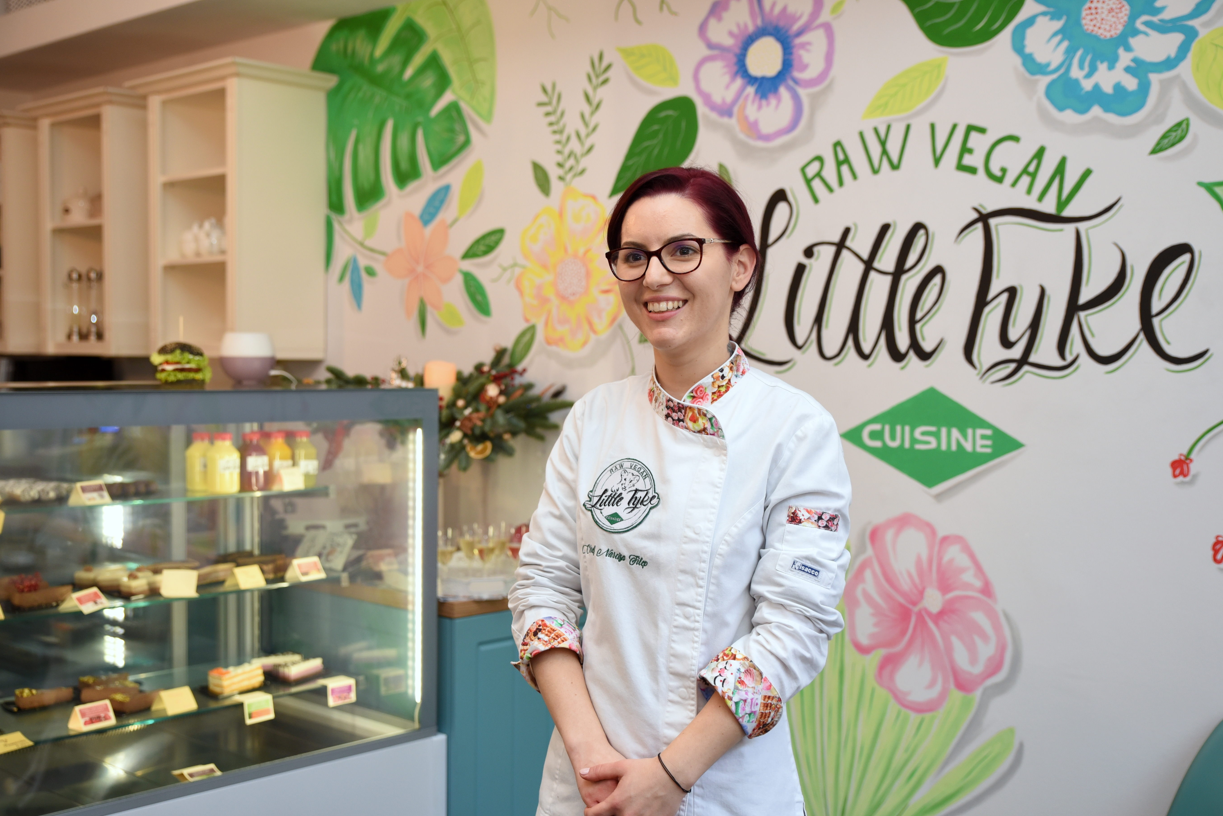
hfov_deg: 46.4
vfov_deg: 31.9
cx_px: 616
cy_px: 449
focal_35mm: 42
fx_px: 1427
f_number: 2.8
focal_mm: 38
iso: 800
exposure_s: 1/160
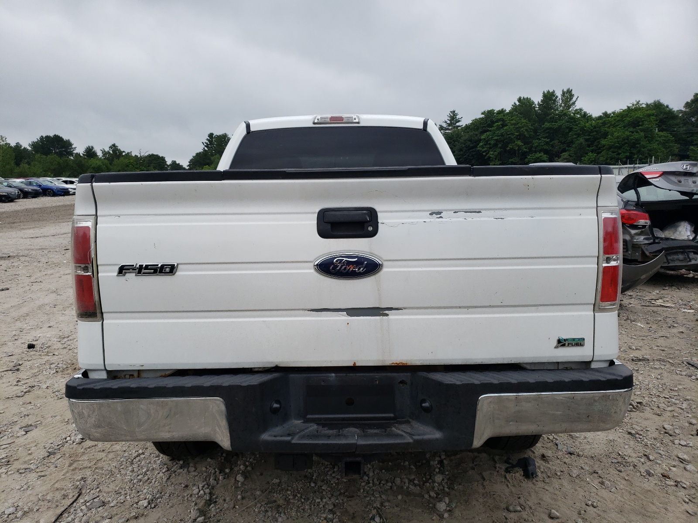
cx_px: 349
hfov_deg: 67.3
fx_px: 524
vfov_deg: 53.1
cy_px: 262
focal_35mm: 26
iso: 50
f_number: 1.5
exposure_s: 1/1250
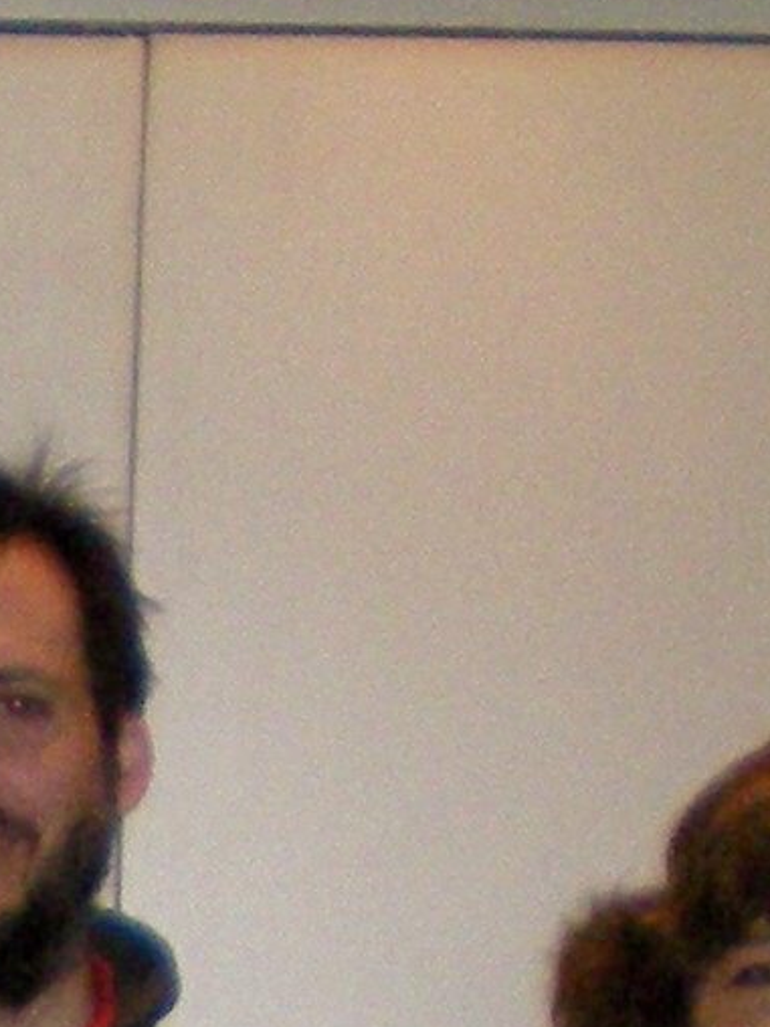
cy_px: 2056
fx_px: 7237
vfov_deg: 7.8
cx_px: -798
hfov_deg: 5.9
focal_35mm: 244
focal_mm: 6.3
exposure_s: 1/60
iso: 226
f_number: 3.1
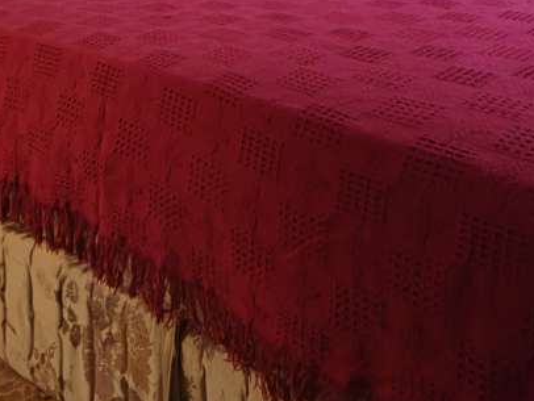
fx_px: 741
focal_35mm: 48
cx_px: 284
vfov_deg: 24.6
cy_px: -173
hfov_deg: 39.6
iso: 1250
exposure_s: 1/17
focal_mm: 2.16
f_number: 2.2
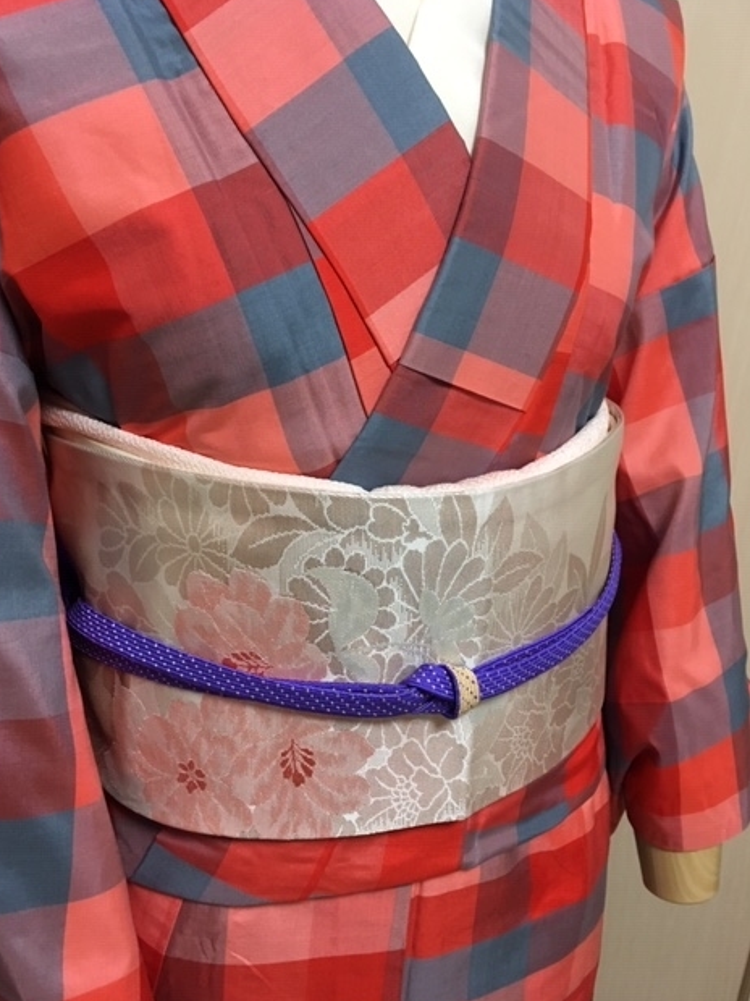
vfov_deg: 60.0
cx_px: 364
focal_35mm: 30
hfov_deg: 46.8
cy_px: 496
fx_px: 867
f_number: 2.2
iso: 160
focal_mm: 4.15
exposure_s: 1/33
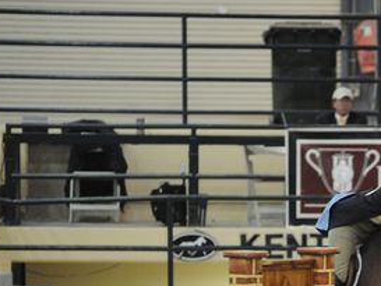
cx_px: 403
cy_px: 296
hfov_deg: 4.4
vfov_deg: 3.3
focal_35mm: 451
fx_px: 4966
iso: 6400
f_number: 2.8
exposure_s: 1/400
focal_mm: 200
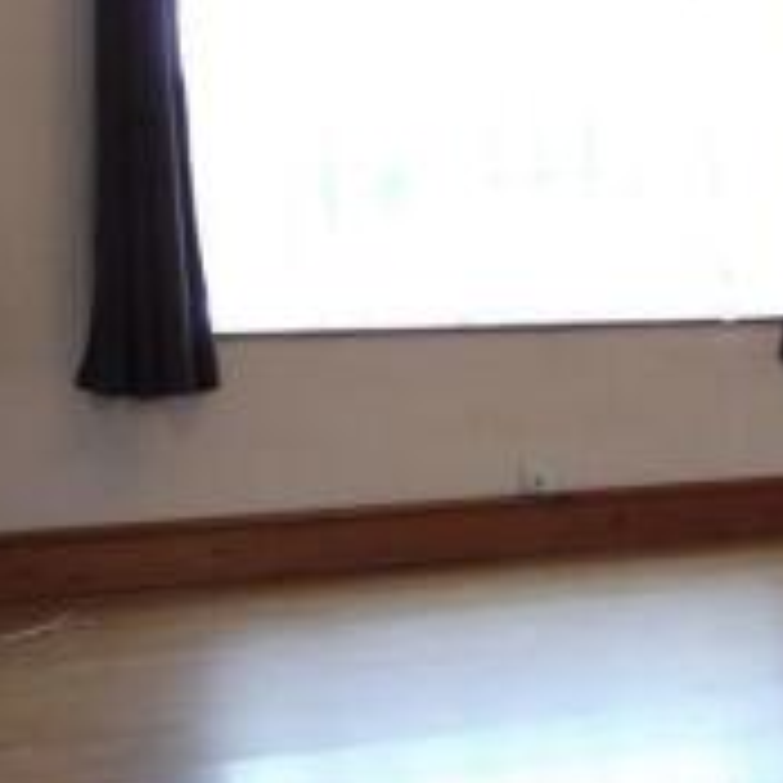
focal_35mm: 71
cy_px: 389
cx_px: 1199
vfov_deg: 24.3
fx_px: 1817
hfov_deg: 20.5
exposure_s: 1/40
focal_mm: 4.3
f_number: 3.5
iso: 400
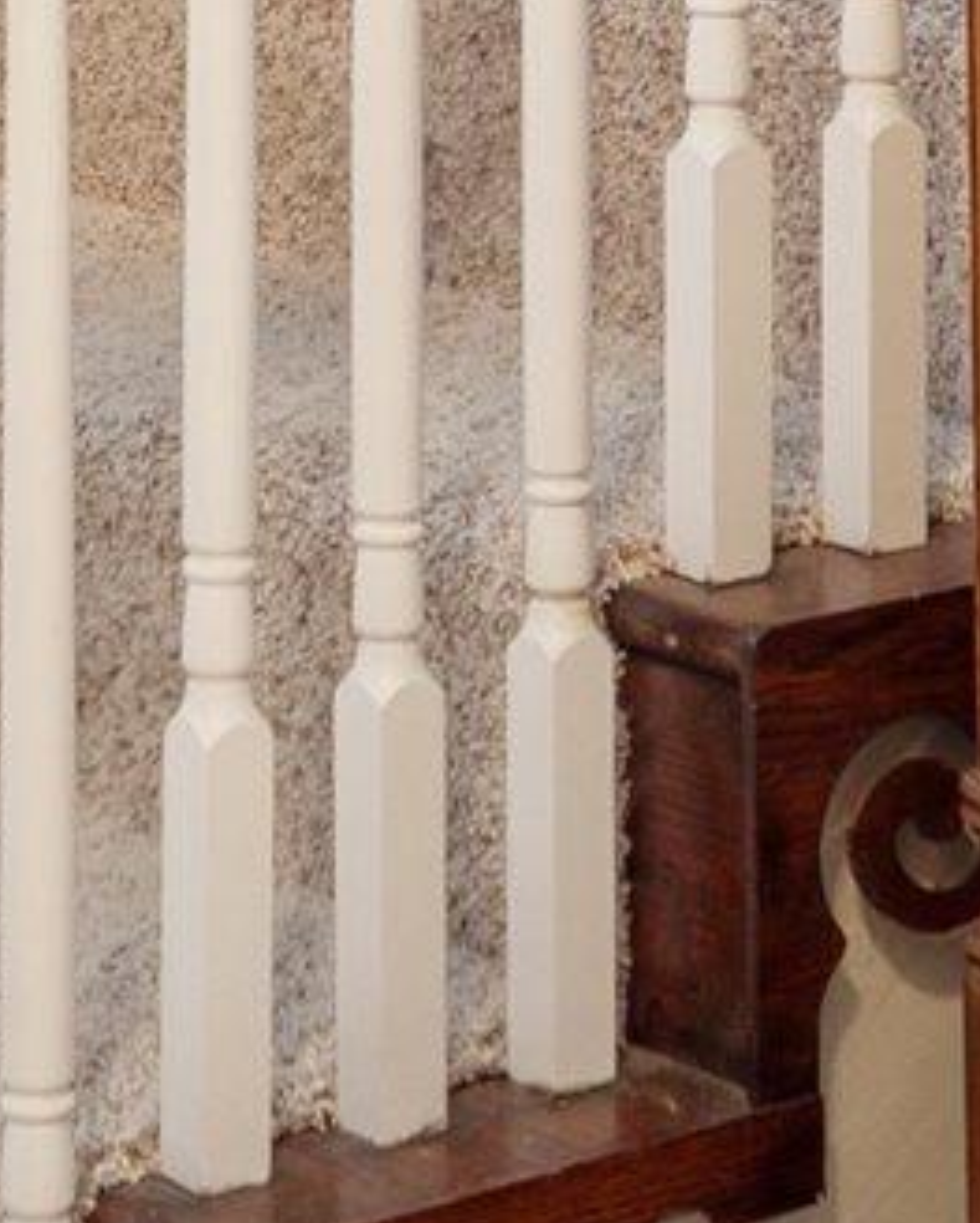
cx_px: 697
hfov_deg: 9.8
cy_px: -906
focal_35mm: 158
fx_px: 5720
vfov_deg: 11.4
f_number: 4.8
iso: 100
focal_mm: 12
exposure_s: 1/3
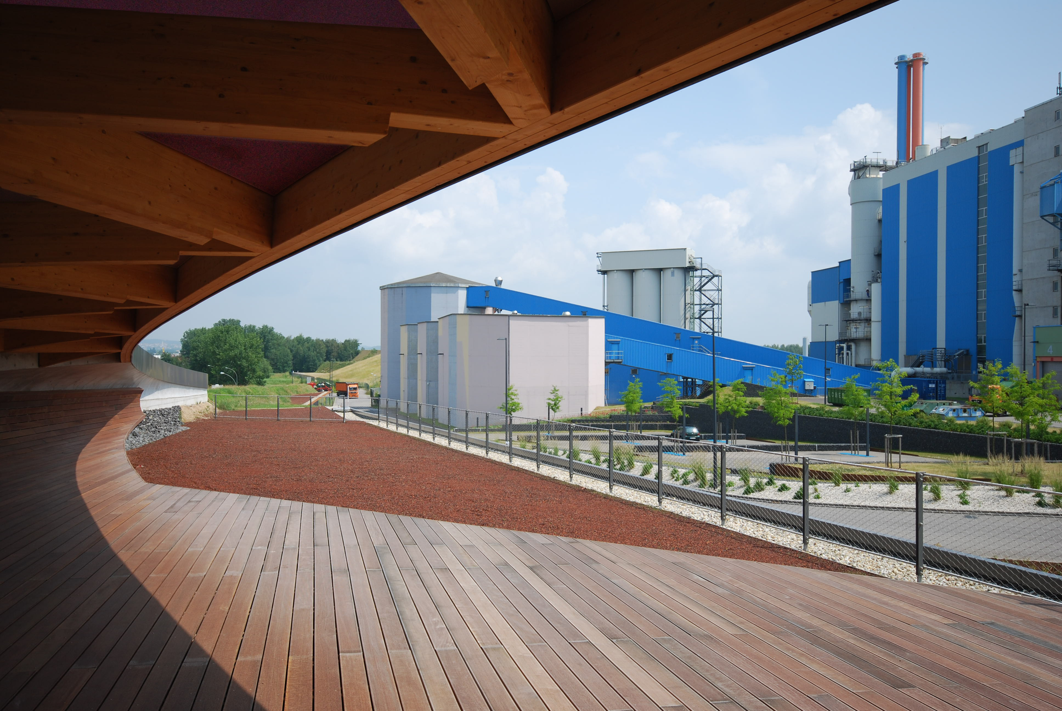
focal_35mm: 30
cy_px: 356
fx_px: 886
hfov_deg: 61.9
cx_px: 531
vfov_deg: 43.7
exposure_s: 1/200
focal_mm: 20
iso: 100
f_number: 7.1
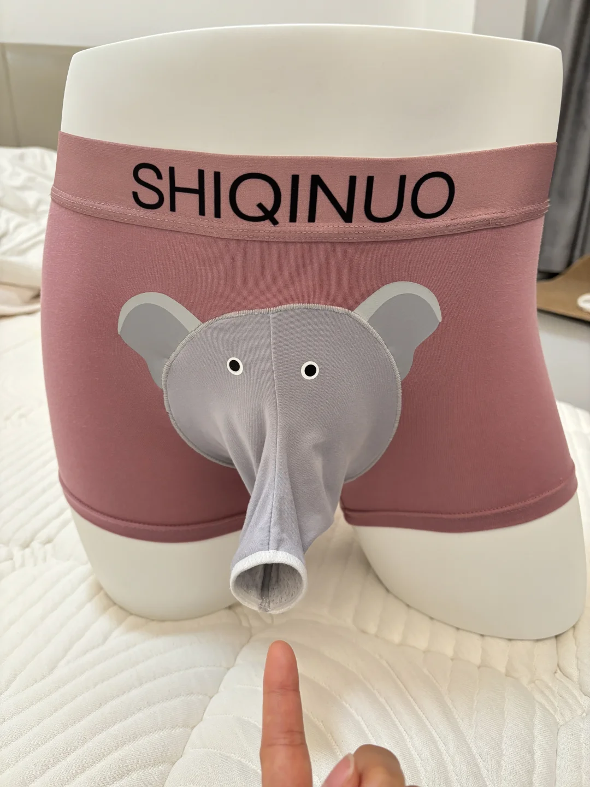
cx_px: 295
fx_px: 591
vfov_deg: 67.3
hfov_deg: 53.1
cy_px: 394
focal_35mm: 26
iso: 250
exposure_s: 1/50
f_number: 1.6
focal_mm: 5.96
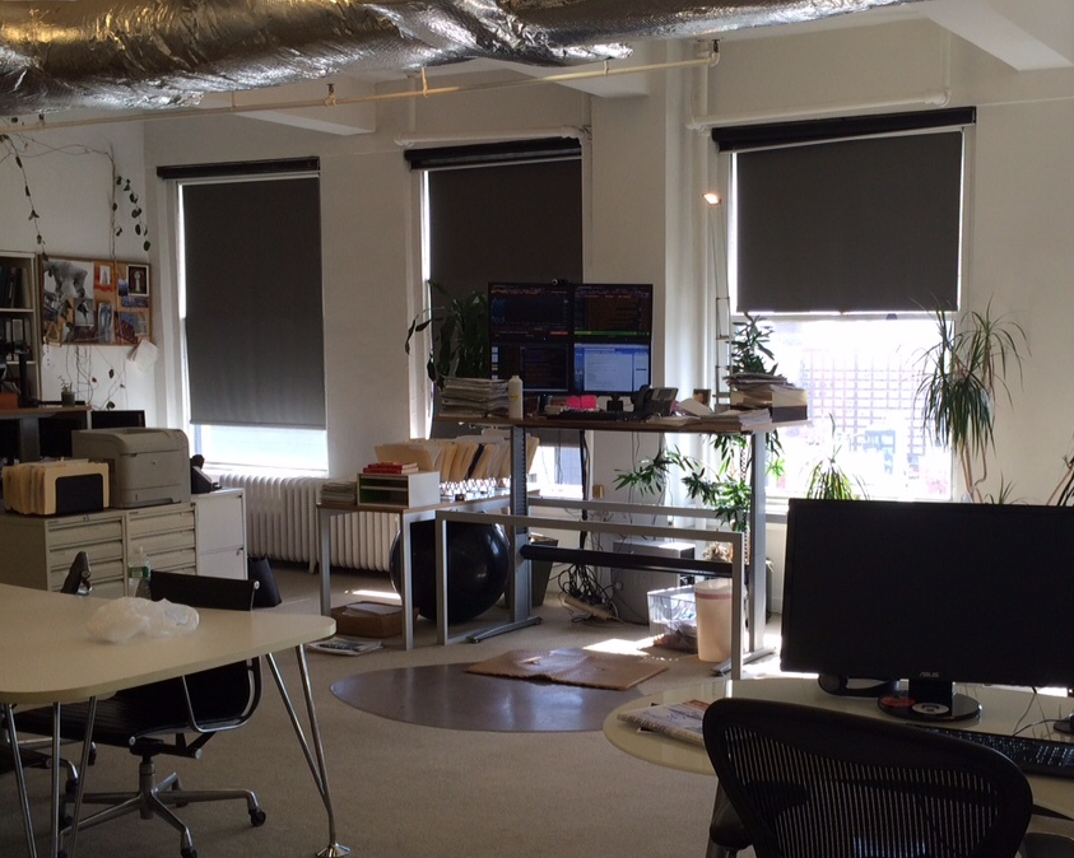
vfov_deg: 34.8
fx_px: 1366
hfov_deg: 42.5
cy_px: 481
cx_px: 687
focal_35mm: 43
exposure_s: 1/120
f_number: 2.2
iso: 40
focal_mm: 4.15
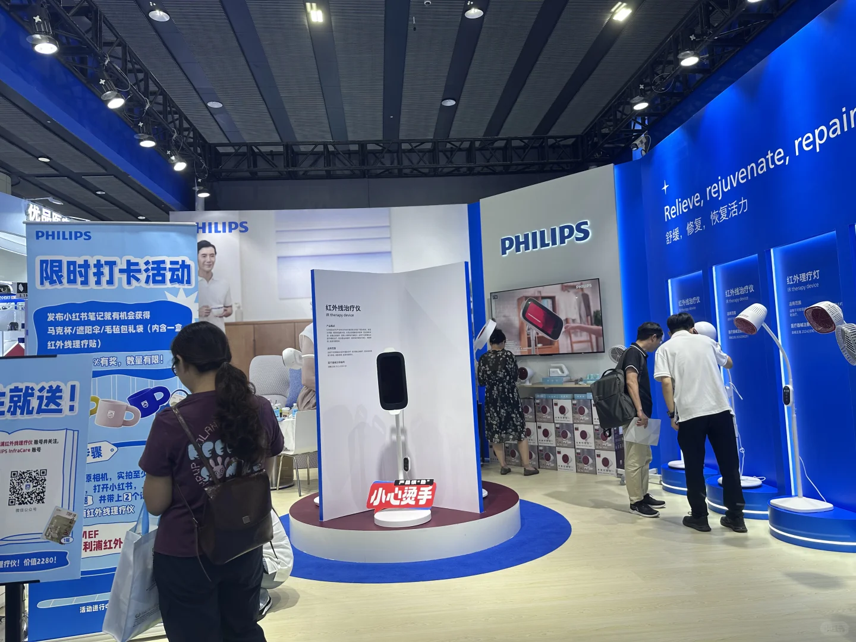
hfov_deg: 71.6
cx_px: 428
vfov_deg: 56.8
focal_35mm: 24
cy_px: 321
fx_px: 593
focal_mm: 6.86
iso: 64
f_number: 1.78
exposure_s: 1/132
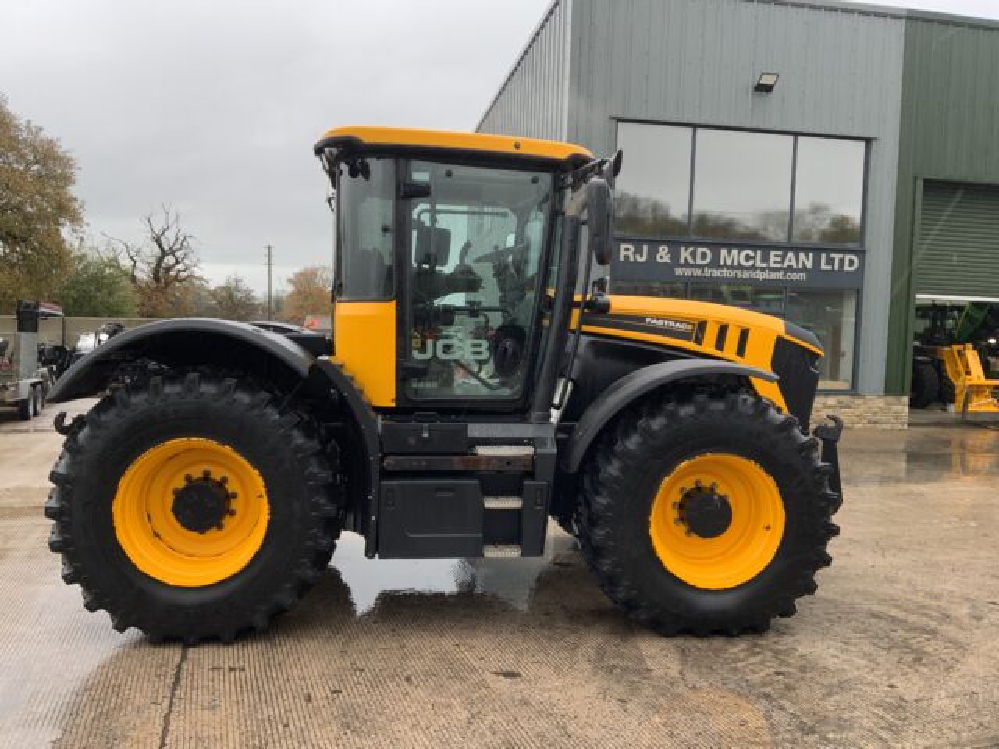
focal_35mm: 29
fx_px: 837
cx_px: 500
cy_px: 374
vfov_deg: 48.2
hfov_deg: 61.7
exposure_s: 1/122
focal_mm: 3
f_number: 1.8
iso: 40
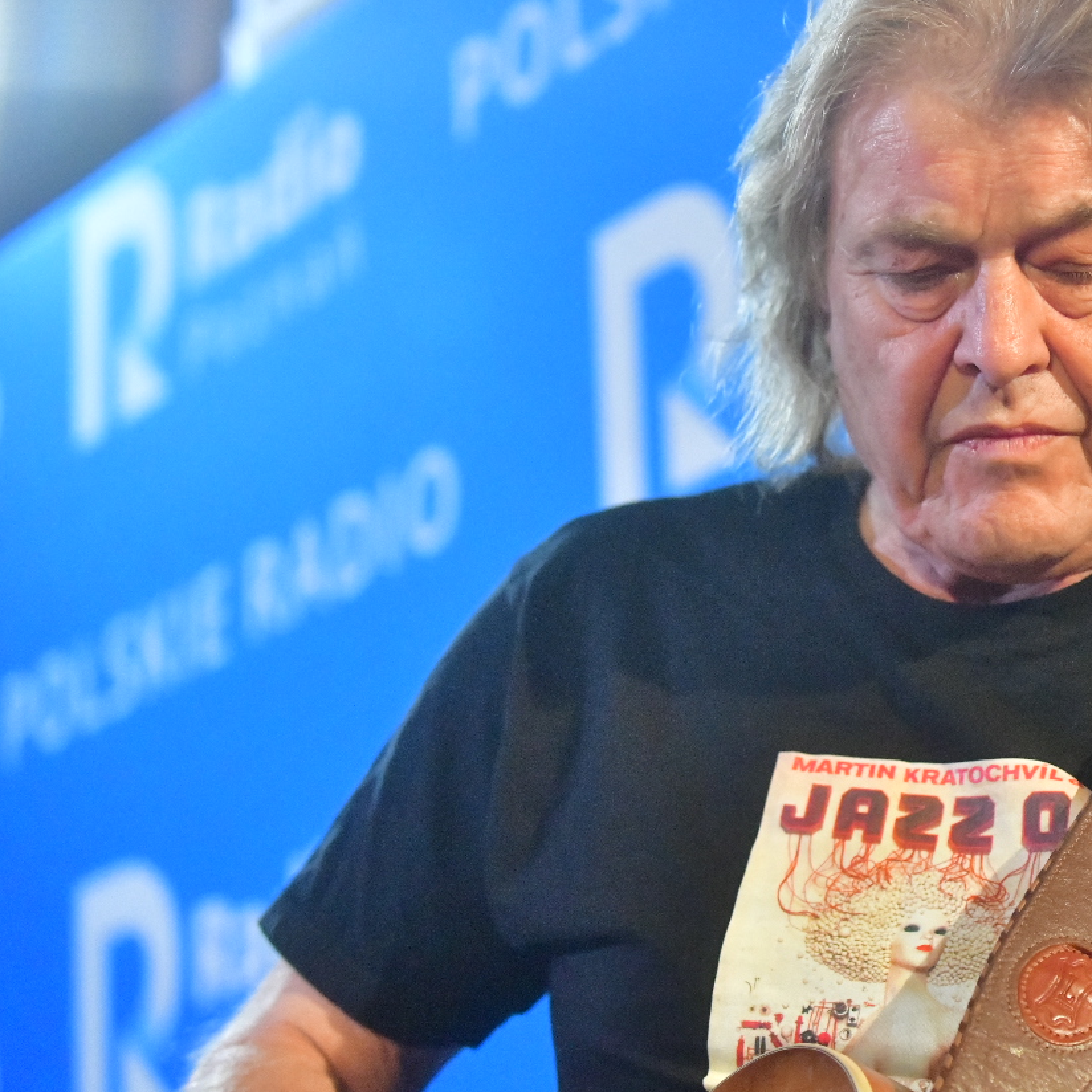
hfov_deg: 14.7
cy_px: 533
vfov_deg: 14.9
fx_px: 4176
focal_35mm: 117
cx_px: 1026
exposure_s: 1/640
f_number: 2.8
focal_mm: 70
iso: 9000
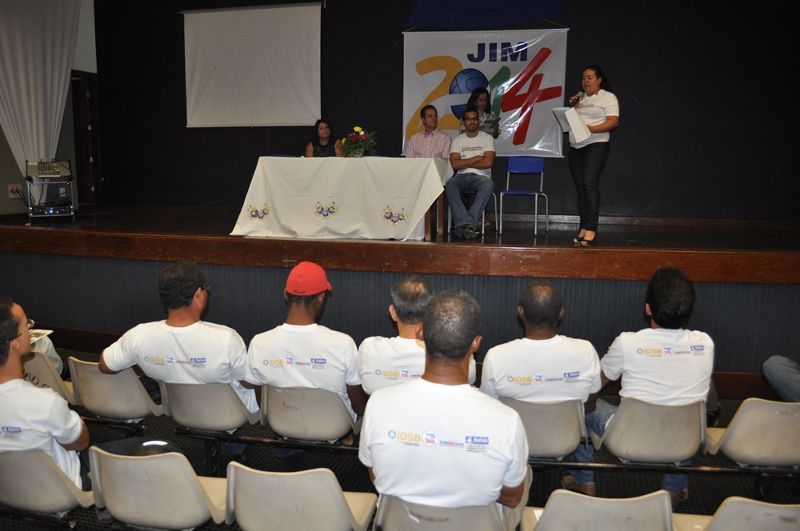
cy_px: 266
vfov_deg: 43.5
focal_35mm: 30
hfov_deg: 62.0
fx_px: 666
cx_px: 400
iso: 800
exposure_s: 1/60
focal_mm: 20
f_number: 3.8
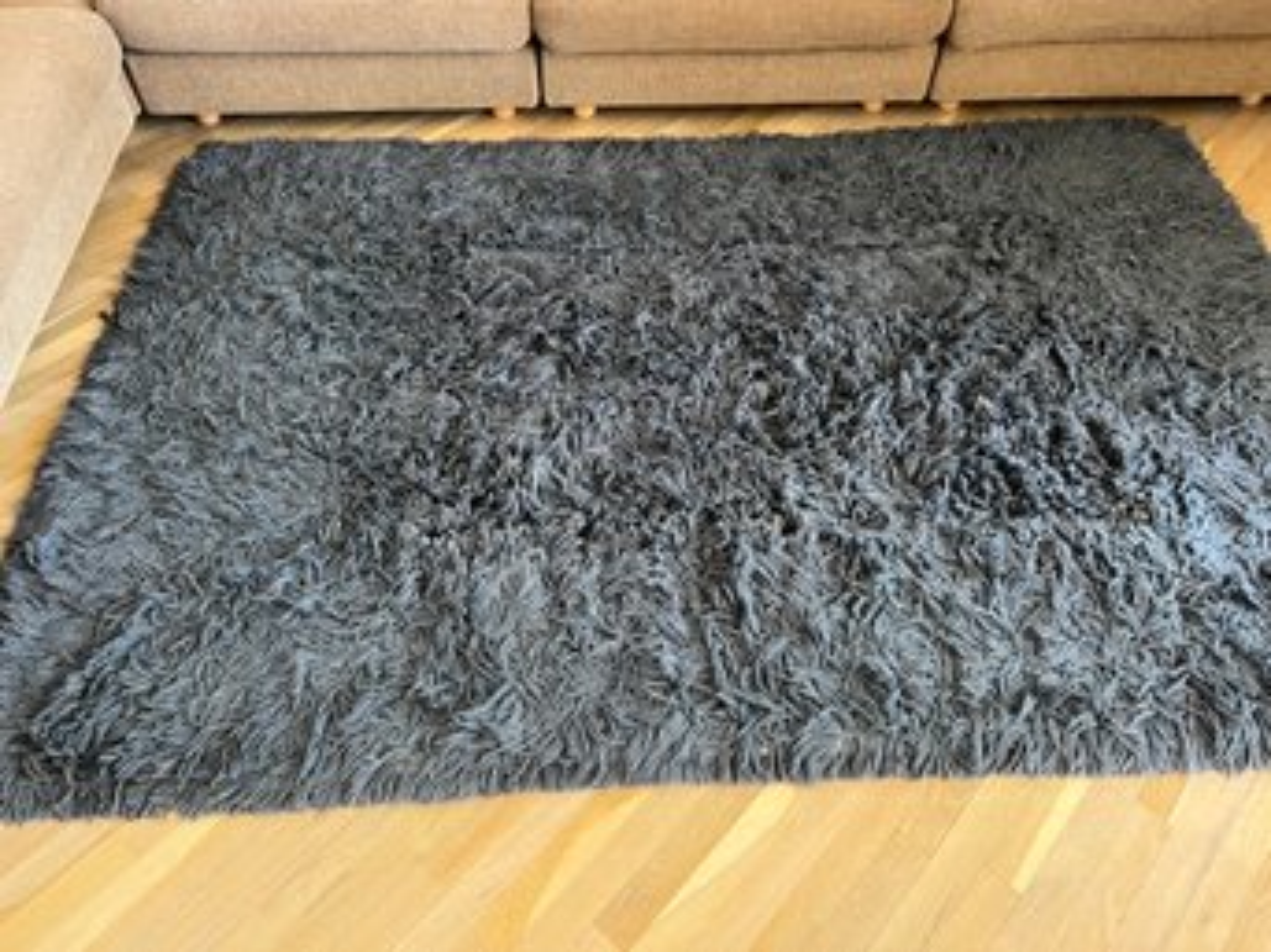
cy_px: 476
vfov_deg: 53.0
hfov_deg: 67.3
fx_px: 954
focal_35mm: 26
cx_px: 636
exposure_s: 1/60
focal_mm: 5.7
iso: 400
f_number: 1.5
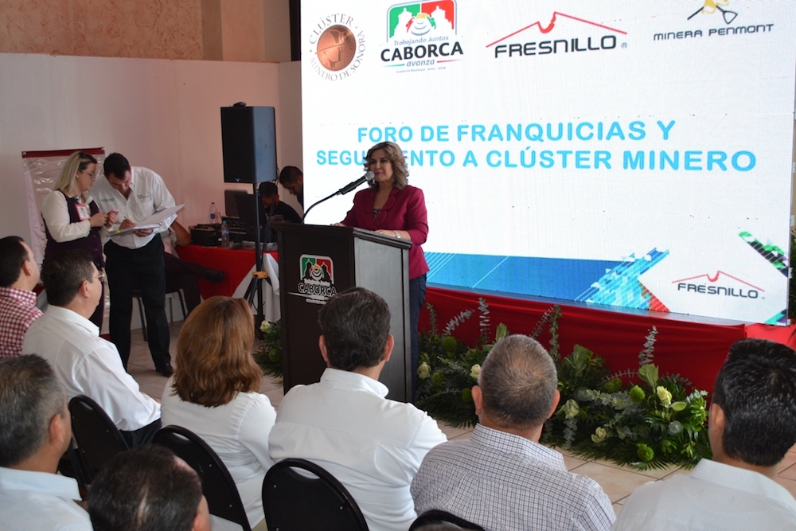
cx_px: 398
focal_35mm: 44
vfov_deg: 30.9
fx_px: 962
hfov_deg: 45.0
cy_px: 266
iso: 450
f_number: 4.5
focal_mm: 29
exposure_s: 1/60
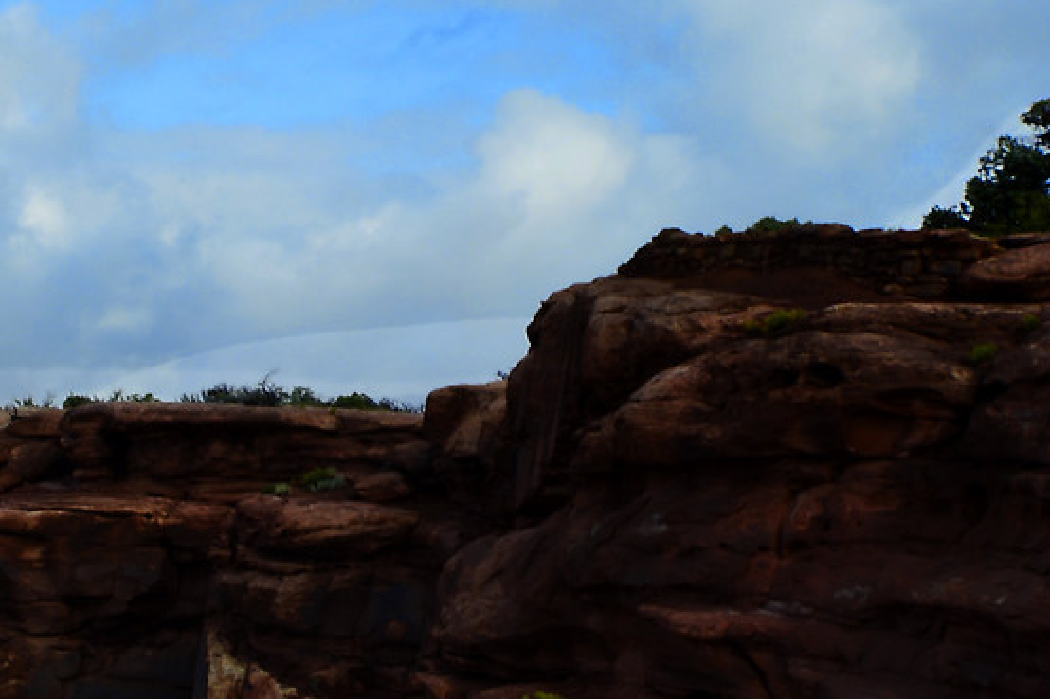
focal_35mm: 78
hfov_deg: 16.9
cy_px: 1081
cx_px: -1198
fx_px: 2274
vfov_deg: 15.9
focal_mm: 18
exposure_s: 1/40
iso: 110
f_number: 16
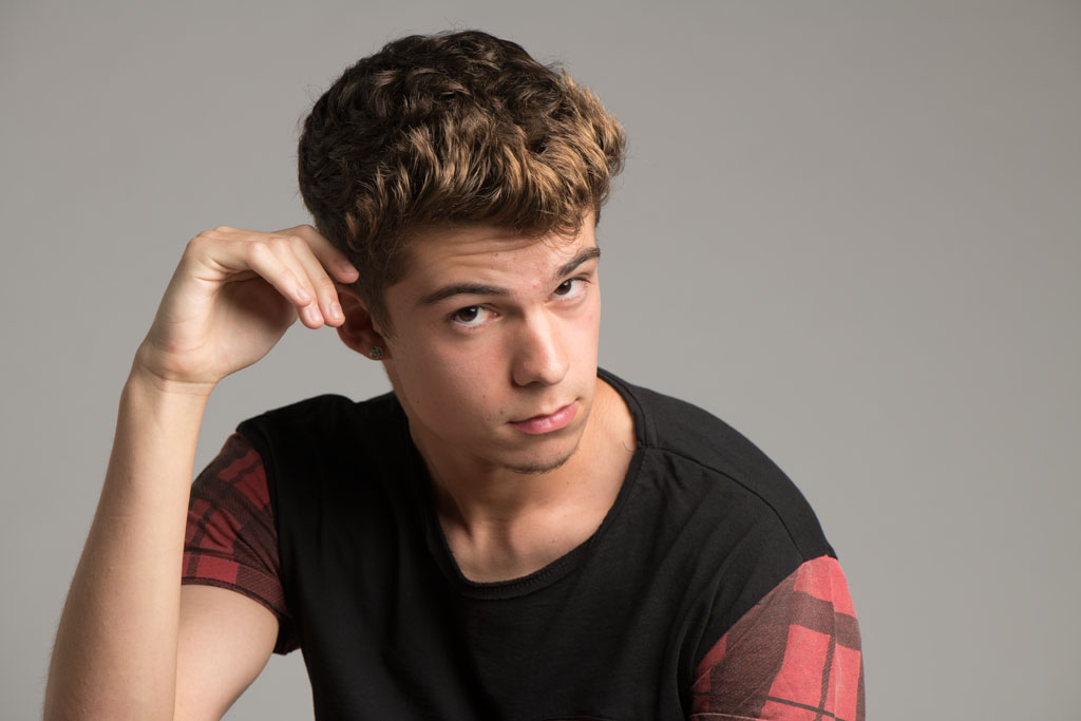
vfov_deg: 13.0
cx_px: 540
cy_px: 360
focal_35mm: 105
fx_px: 3153
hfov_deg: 19.5
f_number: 9
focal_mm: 105
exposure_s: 1/160
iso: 100
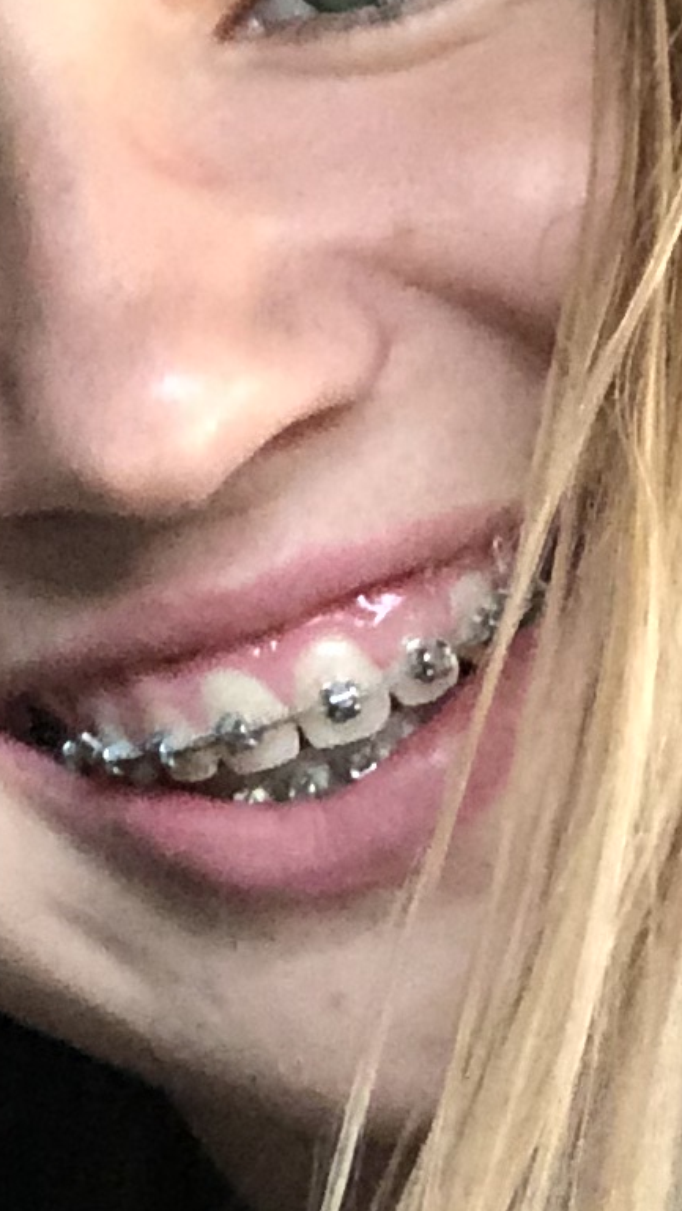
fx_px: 4497
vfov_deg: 15.0
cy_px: -60
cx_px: -866
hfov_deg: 8.1
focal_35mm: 140
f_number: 2.2
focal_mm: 2.87
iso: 125
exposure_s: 1/30
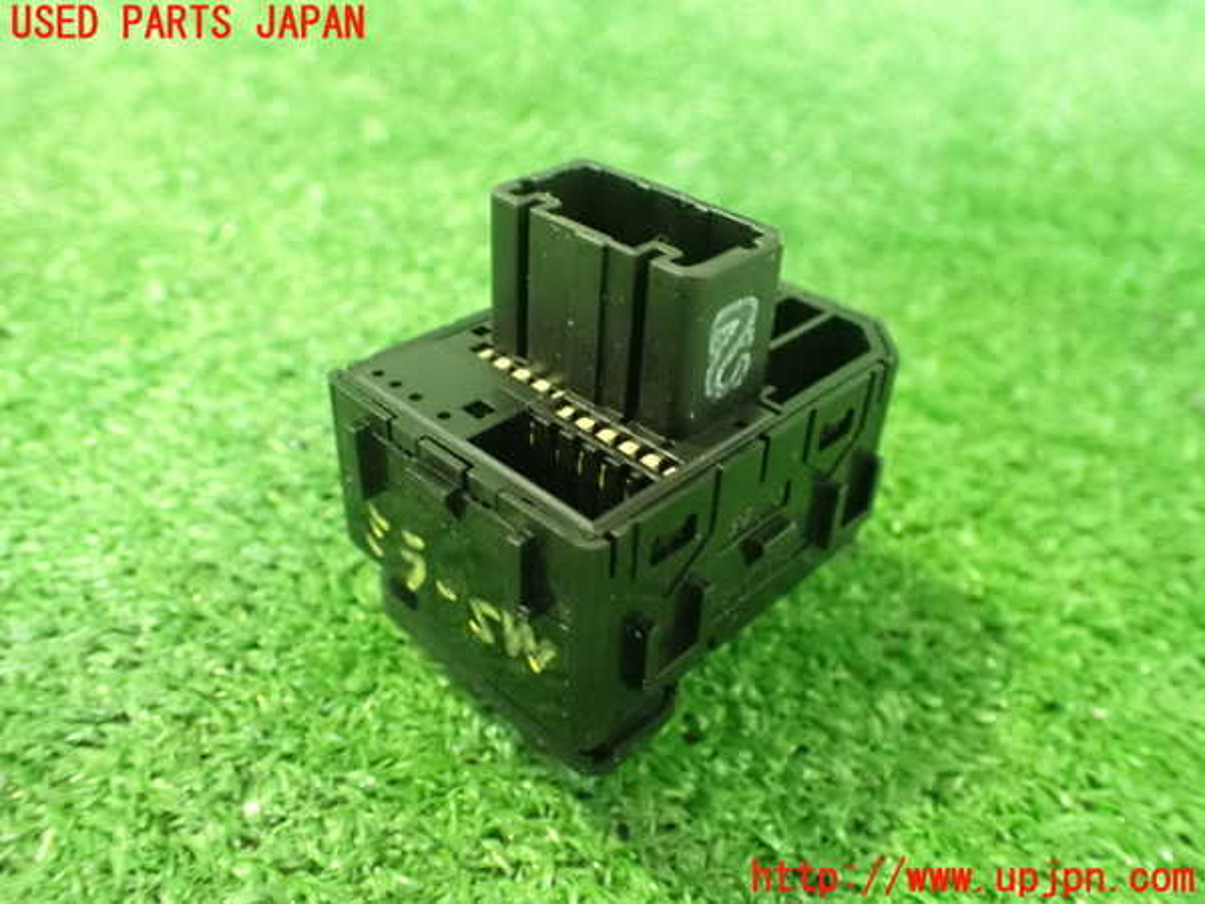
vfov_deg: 46.8
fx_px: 1044
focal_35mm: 30
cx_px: 602
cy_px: 452
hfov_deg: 60.0
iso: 1600
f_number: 2.3
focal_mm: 5.4
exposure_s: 1/20
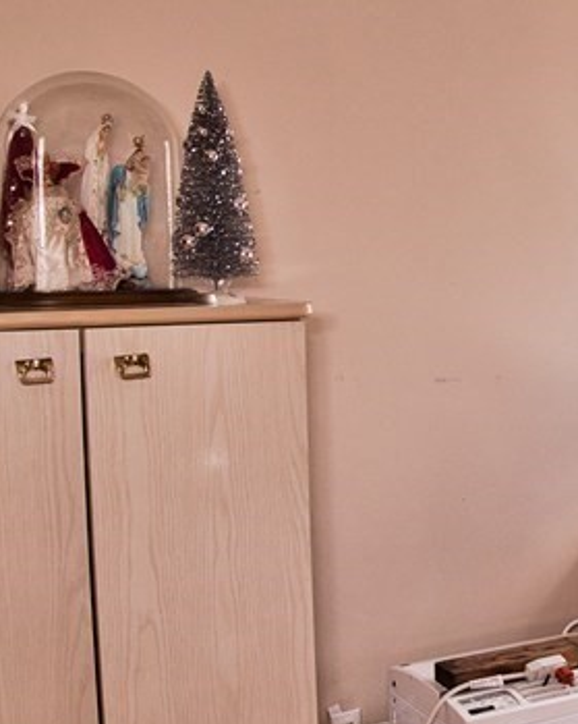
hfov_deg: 22.0
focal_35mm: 63
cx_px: 727
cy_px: 349
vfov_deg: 30.0
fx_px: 1348
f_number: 2
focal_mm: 11
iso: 200
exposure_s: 1/160
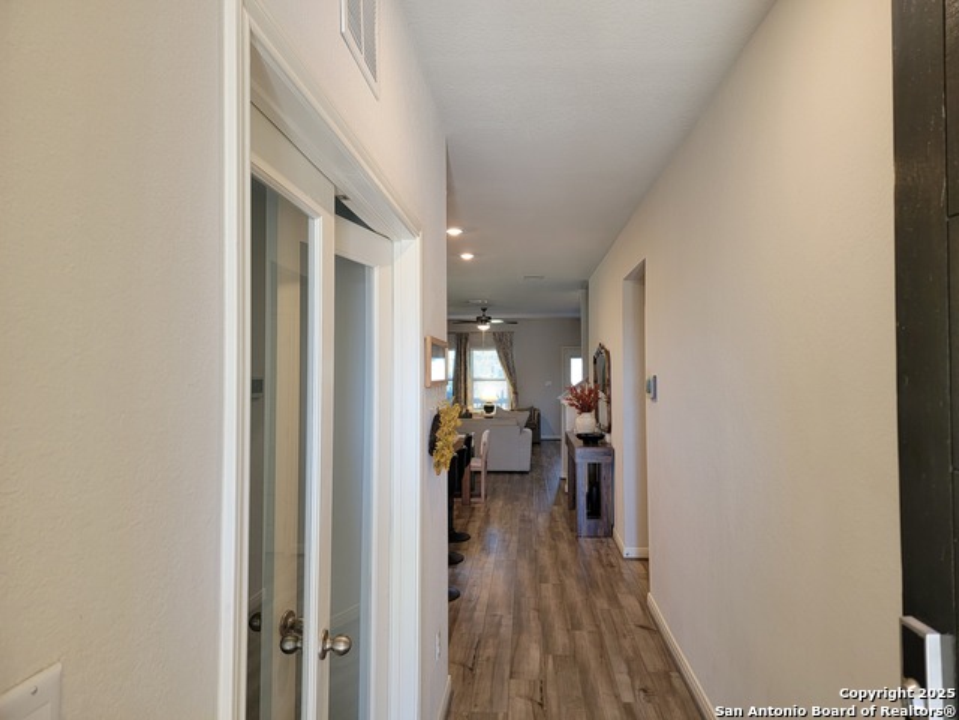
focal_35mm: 24
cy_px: 360
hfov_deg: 71.6
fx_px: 665
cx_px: 480
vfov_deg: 56.8
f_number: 1.8
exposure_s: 1/120
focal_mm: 6.7
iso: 125
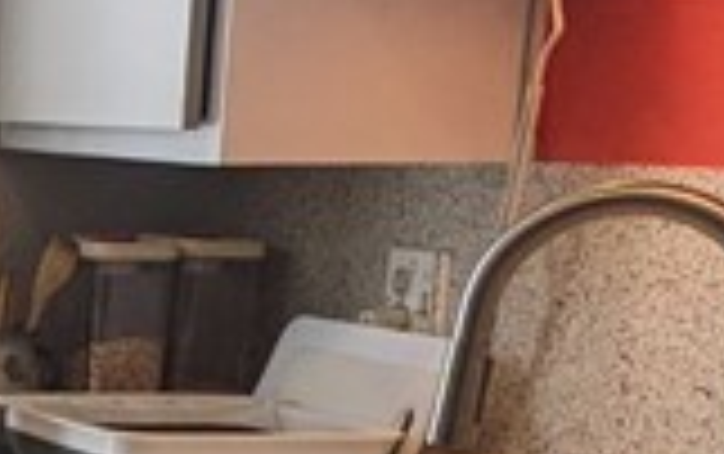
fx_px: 2133
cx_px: -805
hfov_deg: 15.0
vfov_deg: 11.9
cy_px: 517
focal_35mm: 108
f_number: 2.2
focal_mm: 2.22
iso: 36
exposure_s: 1/240
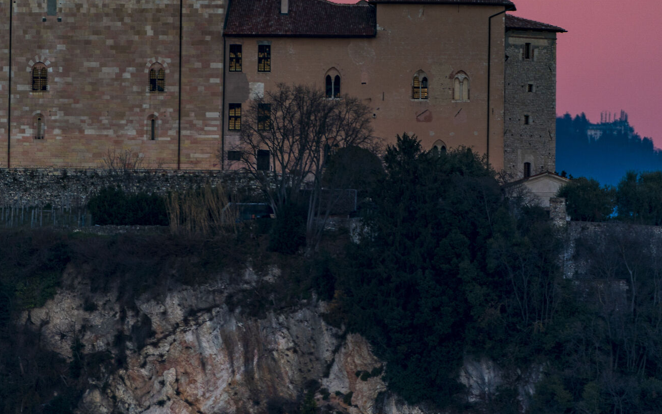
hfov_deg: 2.0
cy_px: 50
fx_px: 18893
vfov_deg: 1.3
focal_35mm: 1047
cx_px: 371
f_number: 8
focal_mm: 560
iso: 100
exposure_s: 1/40
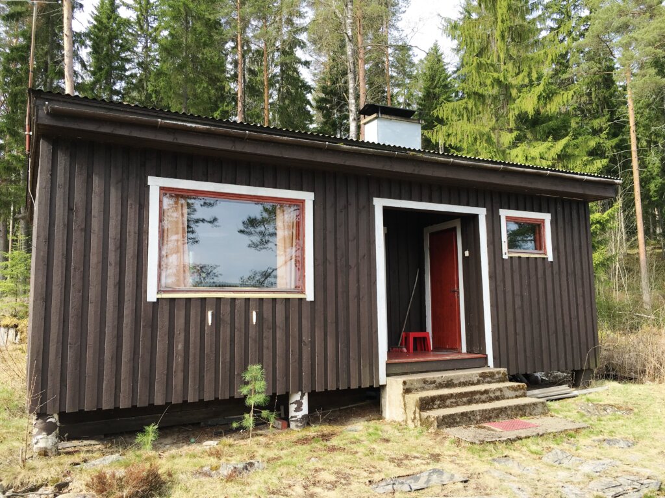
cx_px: 332
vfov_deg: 48.2
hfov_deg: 61.7
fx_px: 557
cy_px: 249
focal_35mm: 29
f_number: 2.2
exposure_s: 1/384
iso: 25
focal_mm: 4.15
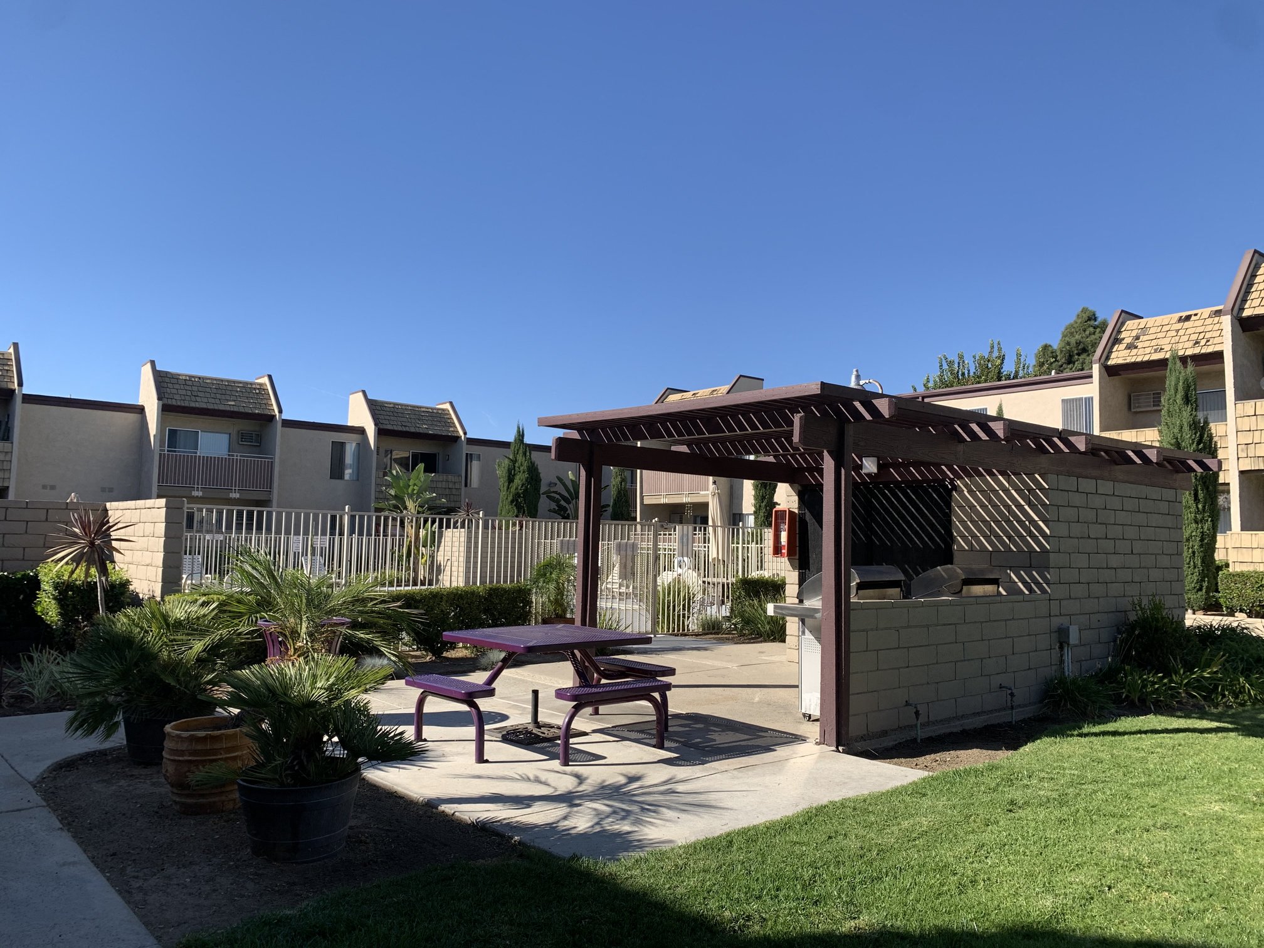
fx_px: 949
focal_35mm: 26
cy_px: 474
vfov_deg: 53.1
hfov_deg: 67.3
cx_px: 632
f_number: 1.8
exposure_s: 1/1689
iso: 25
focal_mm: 4.25
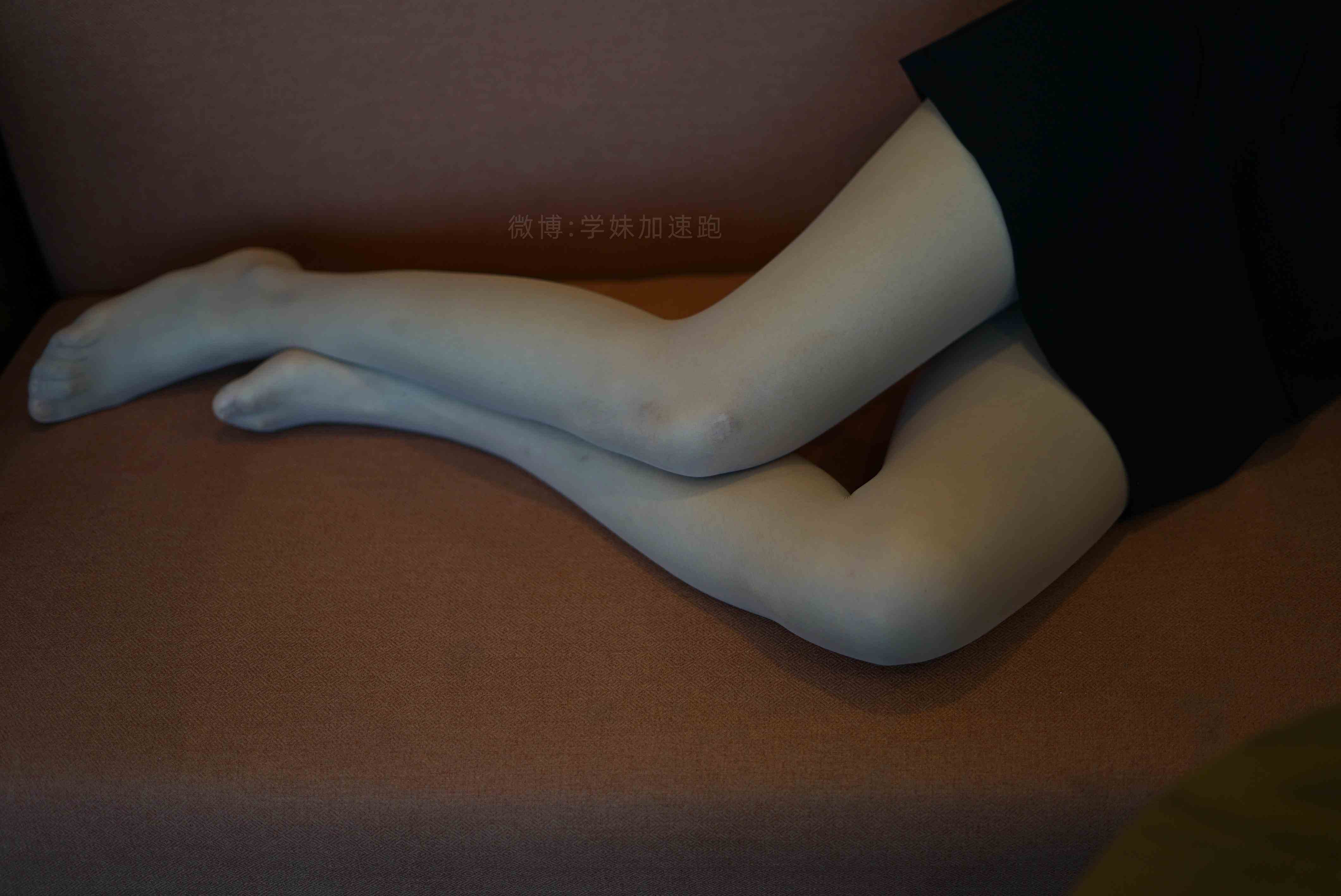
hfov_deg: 39.6
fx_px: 1863
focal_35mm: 50
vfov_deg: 27.0
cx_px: 670
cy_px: 448
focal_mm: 50
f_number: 1.8
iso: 200
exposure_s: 1/250
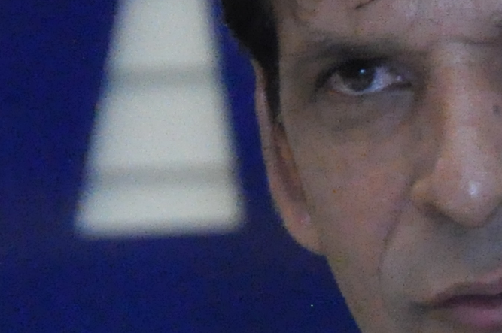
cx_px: 631
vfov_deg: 1.4
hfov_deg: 2.0
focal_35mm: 1012
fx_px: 14097
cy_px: 350
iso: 3200
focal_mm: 105
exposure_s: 1/160
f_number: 5.6
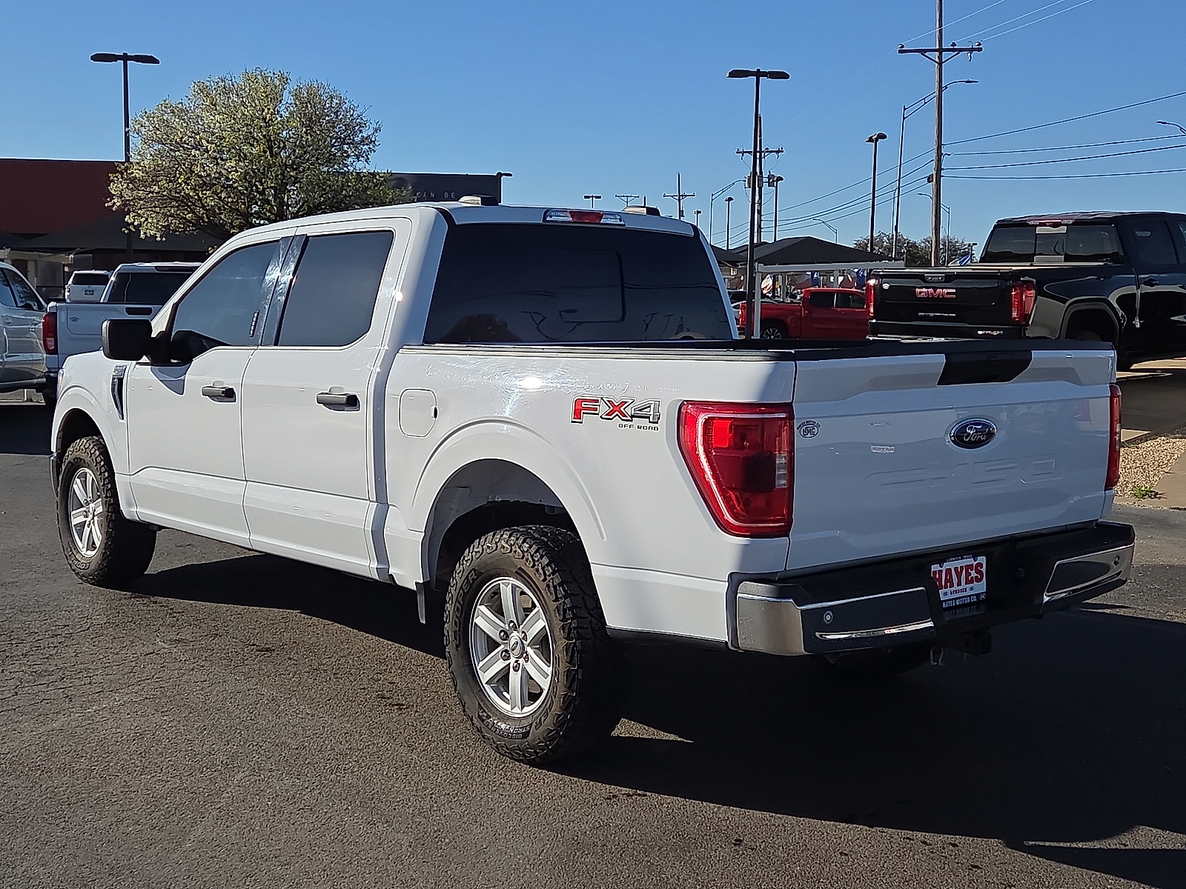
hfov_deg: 44.8
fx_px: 1439
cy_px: 444
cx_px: 593
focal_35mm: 42
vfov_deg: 34.3
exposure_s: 1/2500
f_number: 1.8
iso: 25
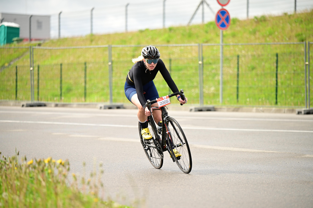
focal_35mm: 150
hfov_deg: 13.7
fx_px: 1303
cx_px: 156
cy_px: 104
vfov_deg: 9.1
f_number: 2.8
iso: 200
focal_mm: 150
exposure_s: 1/1600
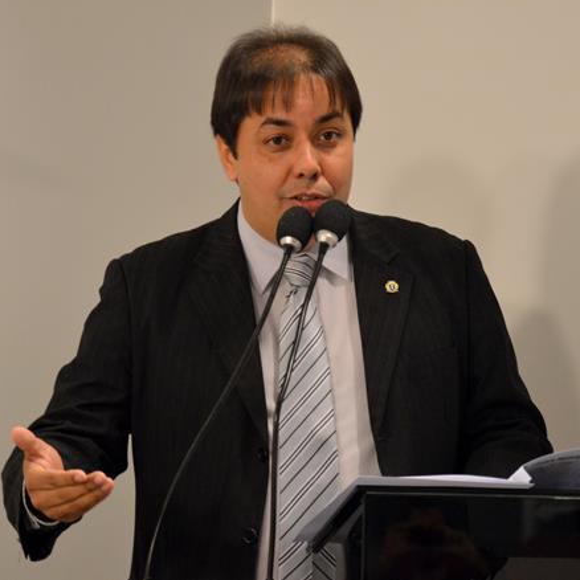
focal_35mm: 207
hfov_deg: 8.5
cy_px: 283
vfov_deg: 8.5
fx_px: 3917
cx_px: 297
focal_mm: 105
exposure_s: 1/125
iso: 2200
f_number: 5.6
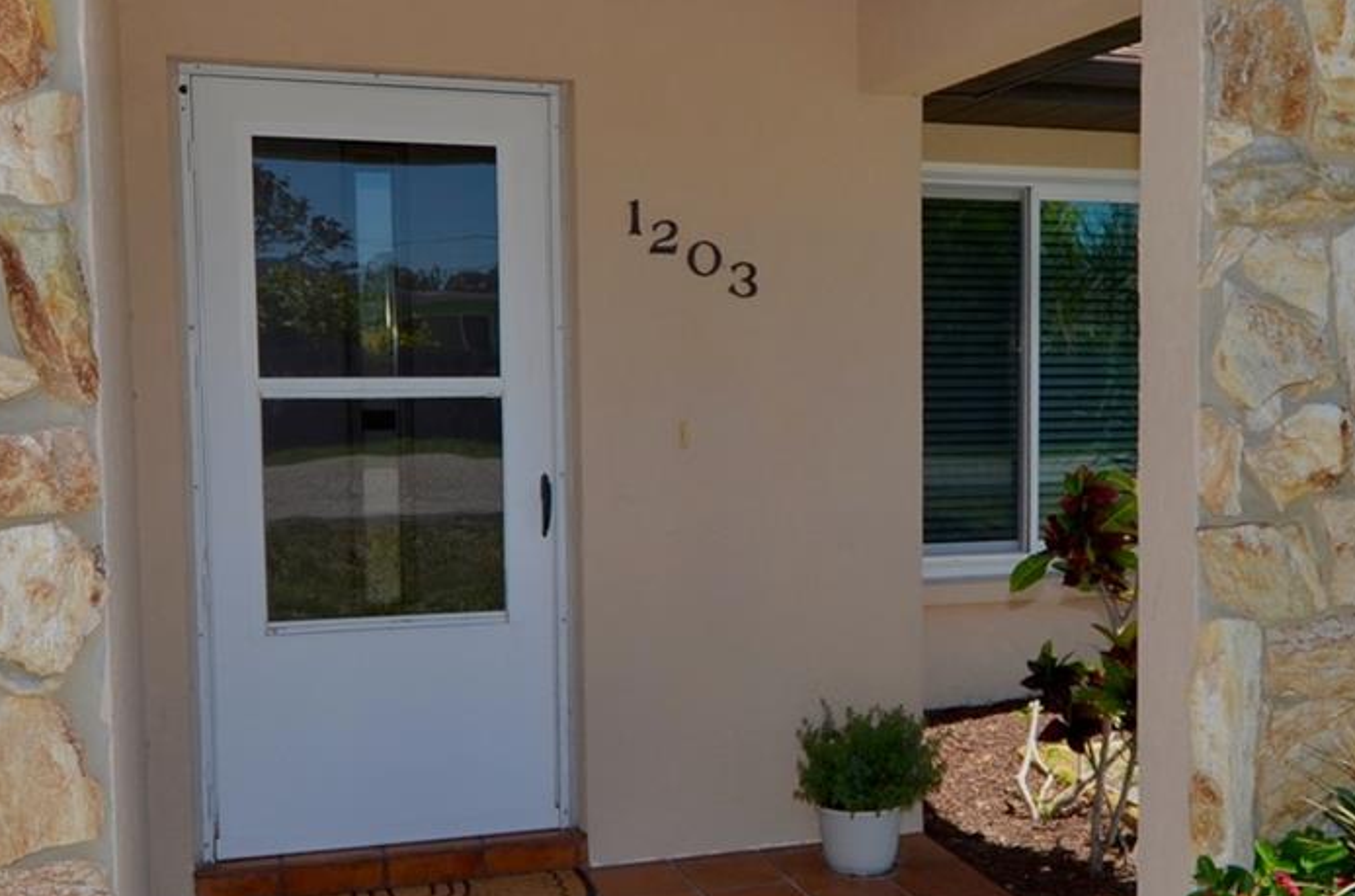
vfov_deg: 16.4
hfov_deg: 24.4
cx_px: 869
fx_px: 3116
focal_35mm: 83
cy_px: 483
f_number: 9
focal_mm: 24
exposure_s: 1/250
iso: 100
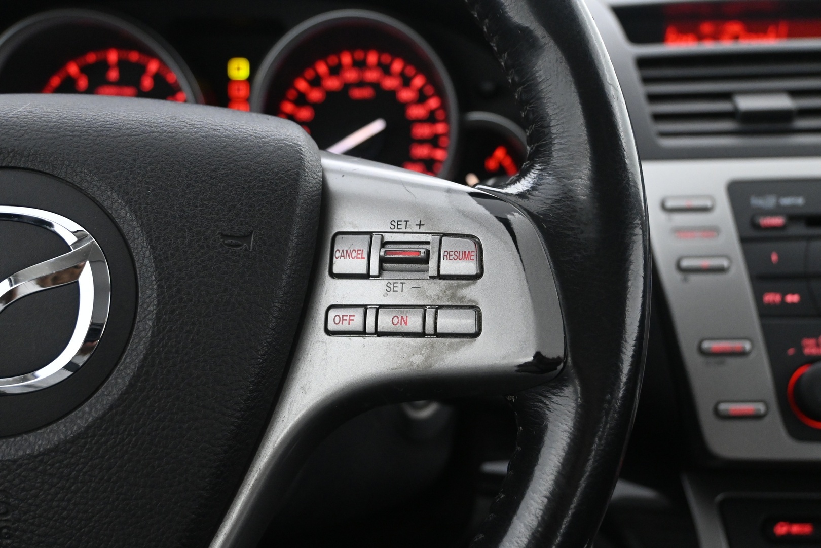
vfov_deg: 32.4
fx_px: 941
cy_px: 274
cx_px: 410
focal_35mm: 41
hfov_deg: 47.2
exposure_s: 1/25
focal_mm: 27.5
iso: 3200
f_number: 4.5
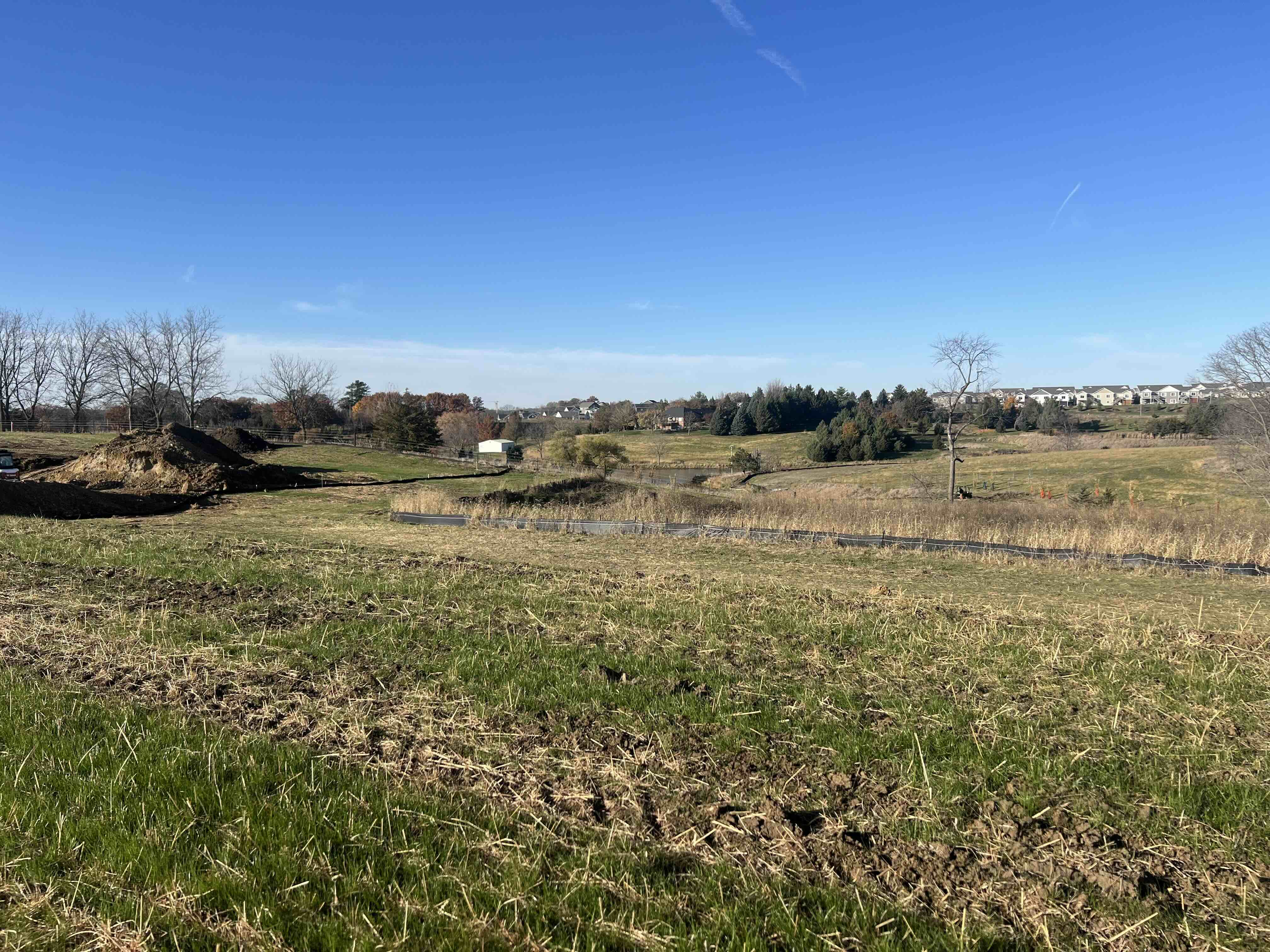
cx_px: 635
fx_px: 954
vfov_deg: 53.1
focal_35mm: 26
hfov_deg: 67.3
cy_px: 476
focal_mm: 5.7
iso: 50
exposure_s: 1/4274
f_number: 1.5
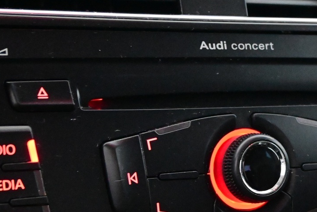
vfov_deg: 15.6
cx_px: 194
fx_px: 750
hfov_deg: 23.8
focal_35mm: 85
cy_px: 237
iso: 11400
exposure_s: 1/40
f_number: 4.2
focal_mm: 25
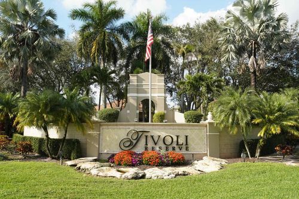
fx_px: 291
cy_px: 100
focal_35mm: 35
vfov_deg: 37.8
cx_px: 150
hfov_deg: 54.5
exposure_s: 1/40
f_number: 22
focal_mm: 35
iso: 250
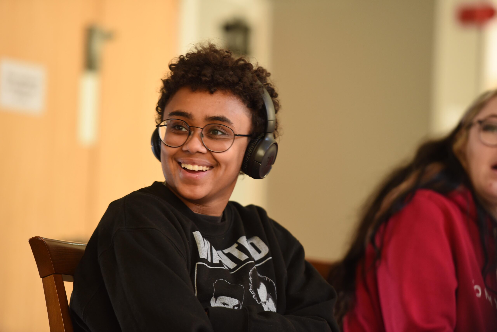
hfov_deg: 11.4
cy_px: 166
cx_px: 248
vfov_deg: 7.6
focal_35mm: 180
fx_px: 2486
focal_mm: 180
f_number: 3.2
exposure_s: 1/125
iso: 1000
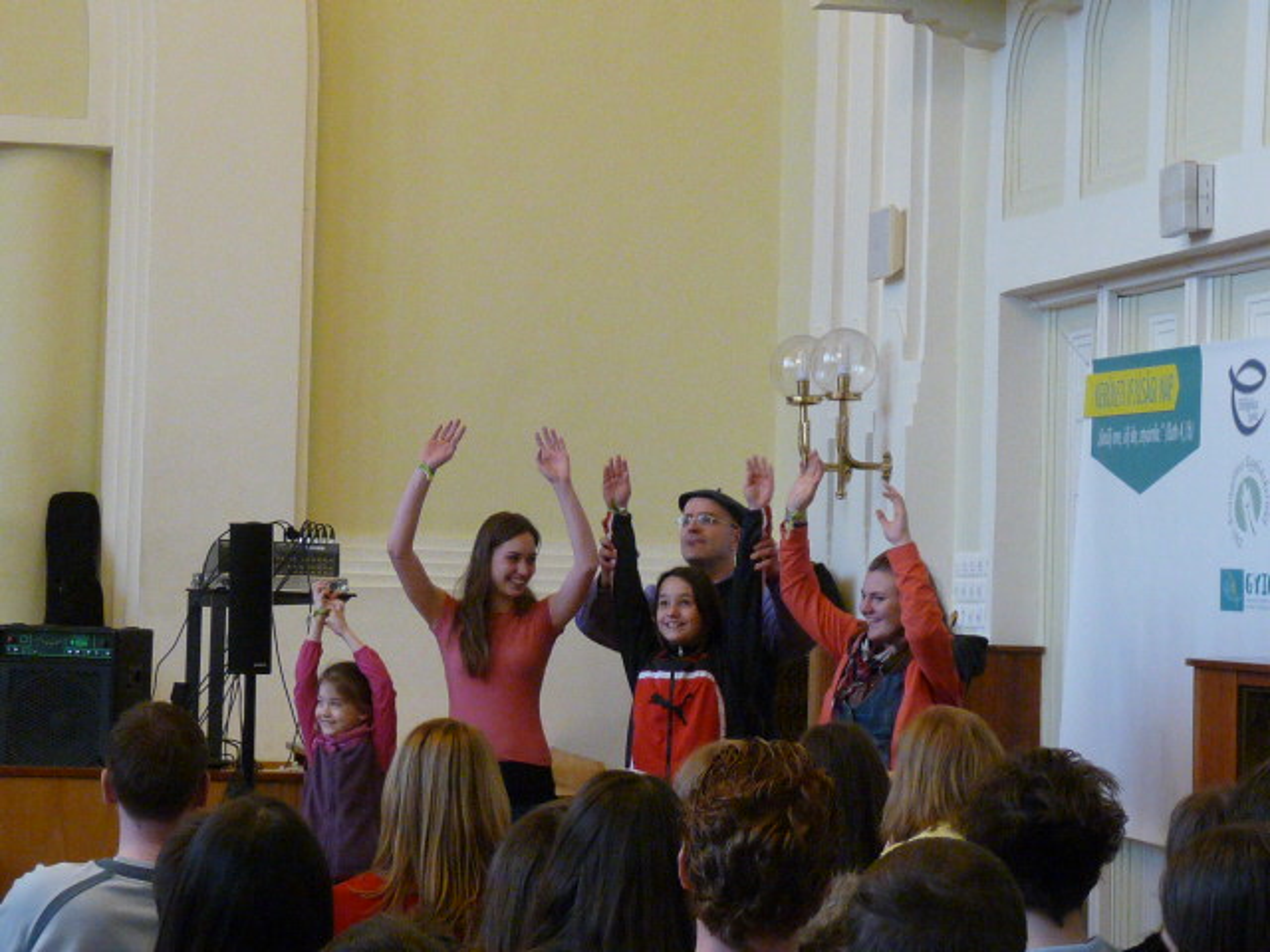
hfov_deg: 18.7
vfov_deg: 14.1
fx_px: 3852
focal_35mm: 105
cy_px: 476
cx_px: 635
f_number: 3.2
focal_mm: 10.4
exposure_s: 1/30
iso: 400
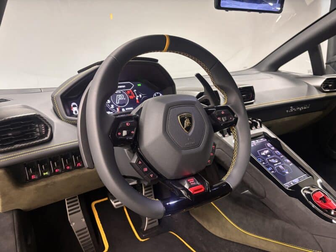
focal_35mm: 26
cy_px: 126
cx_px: 168
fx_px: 252
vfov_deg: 53.1
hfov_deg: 67.3
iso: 500
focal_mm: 5.96
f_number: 1.6
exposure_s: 1/47
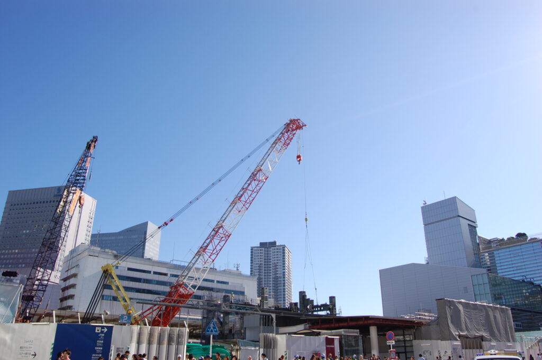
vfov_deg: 47.9
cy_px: 180
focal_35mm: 27
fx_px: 406
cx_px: 271
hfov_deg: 67.4
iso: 200
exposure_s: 1/400
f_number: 10
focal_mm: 18
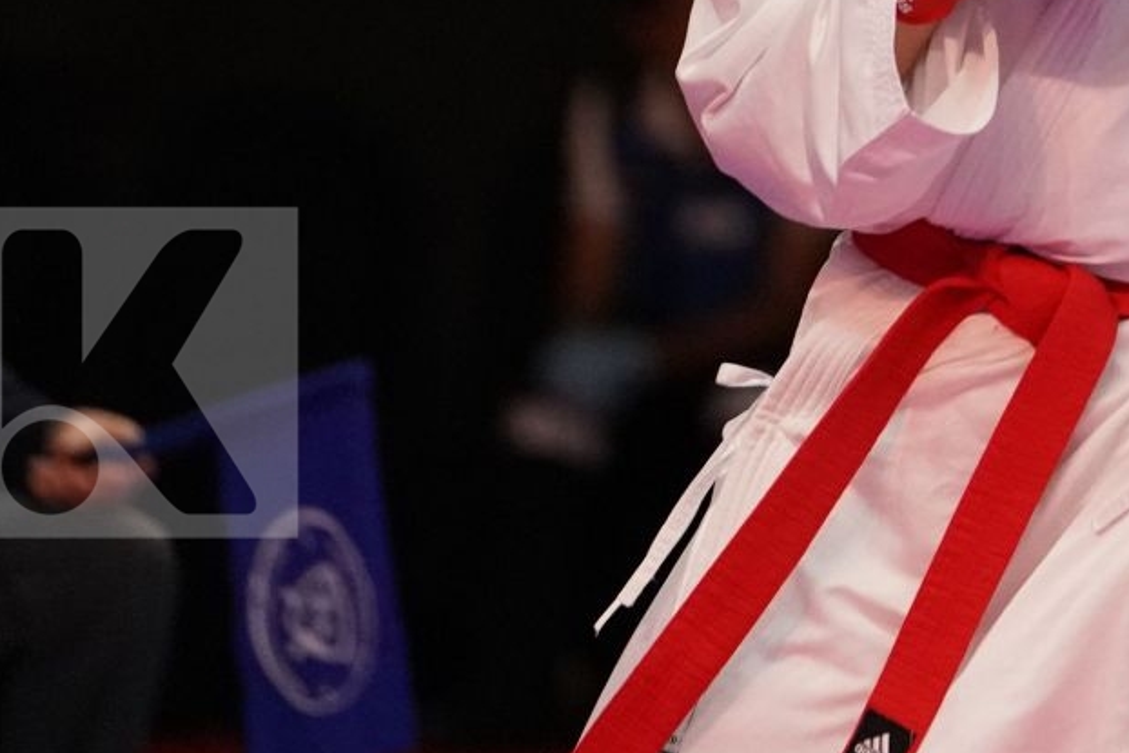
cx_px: 1360
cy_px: -272
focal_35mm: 579
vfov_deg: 2.4
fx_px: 18161
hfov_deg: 3.6
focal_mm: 200
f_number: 2.8
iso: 6400
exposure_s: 1/1000
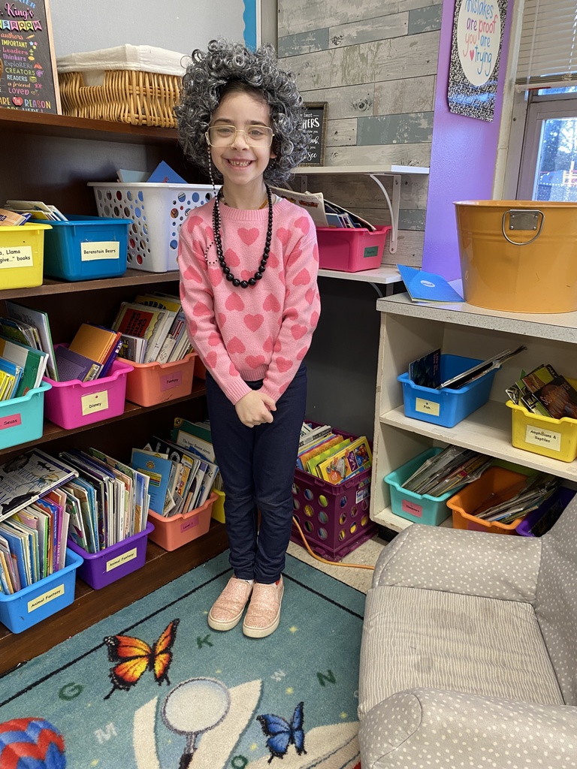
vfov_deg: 67.3
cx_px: 288
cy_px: 384
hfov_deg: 53.1
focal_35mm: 26
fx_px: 578
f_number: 1.8
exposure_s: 1/60
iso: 125
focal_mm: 4.25
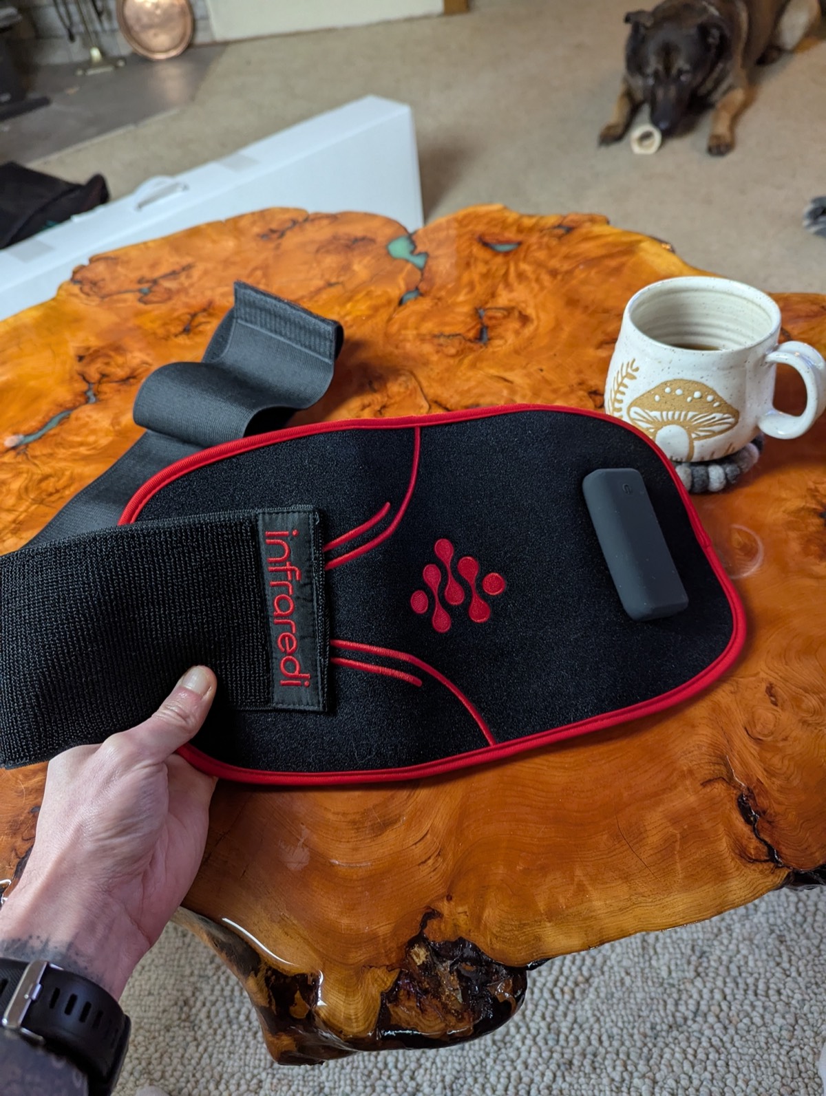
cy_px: 548
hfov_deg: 57.0
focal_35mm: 24
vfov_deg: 71.5
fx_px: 761
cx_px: 413
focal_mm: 6.81
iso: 657
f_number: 1.85
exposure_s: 1/100
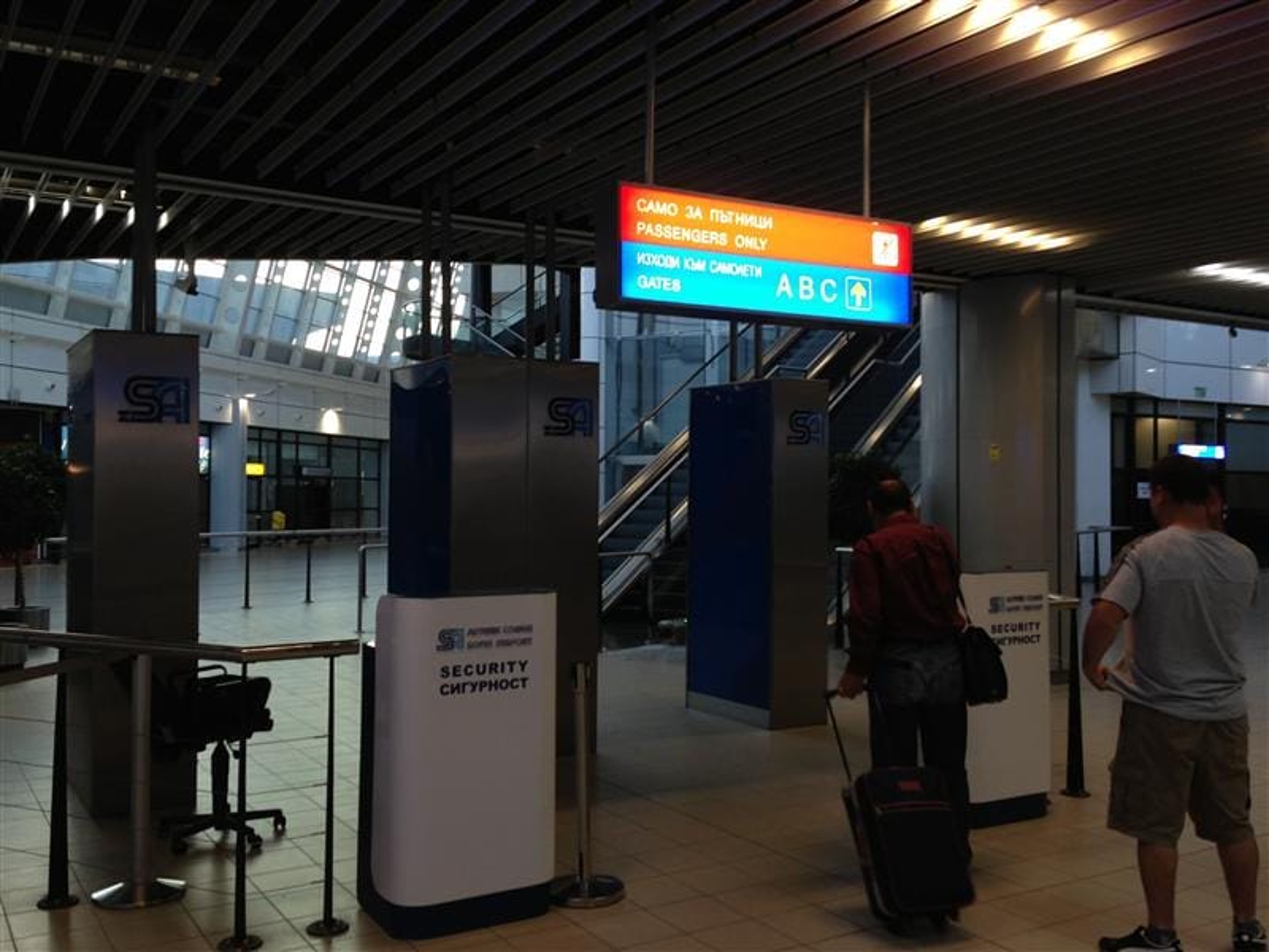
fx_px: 1210
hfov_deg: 55.4
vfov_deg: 42.9
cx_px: 634
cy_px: 476
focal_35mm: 33
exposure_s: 1/20
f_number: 2.4
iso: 50
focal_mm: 4.13
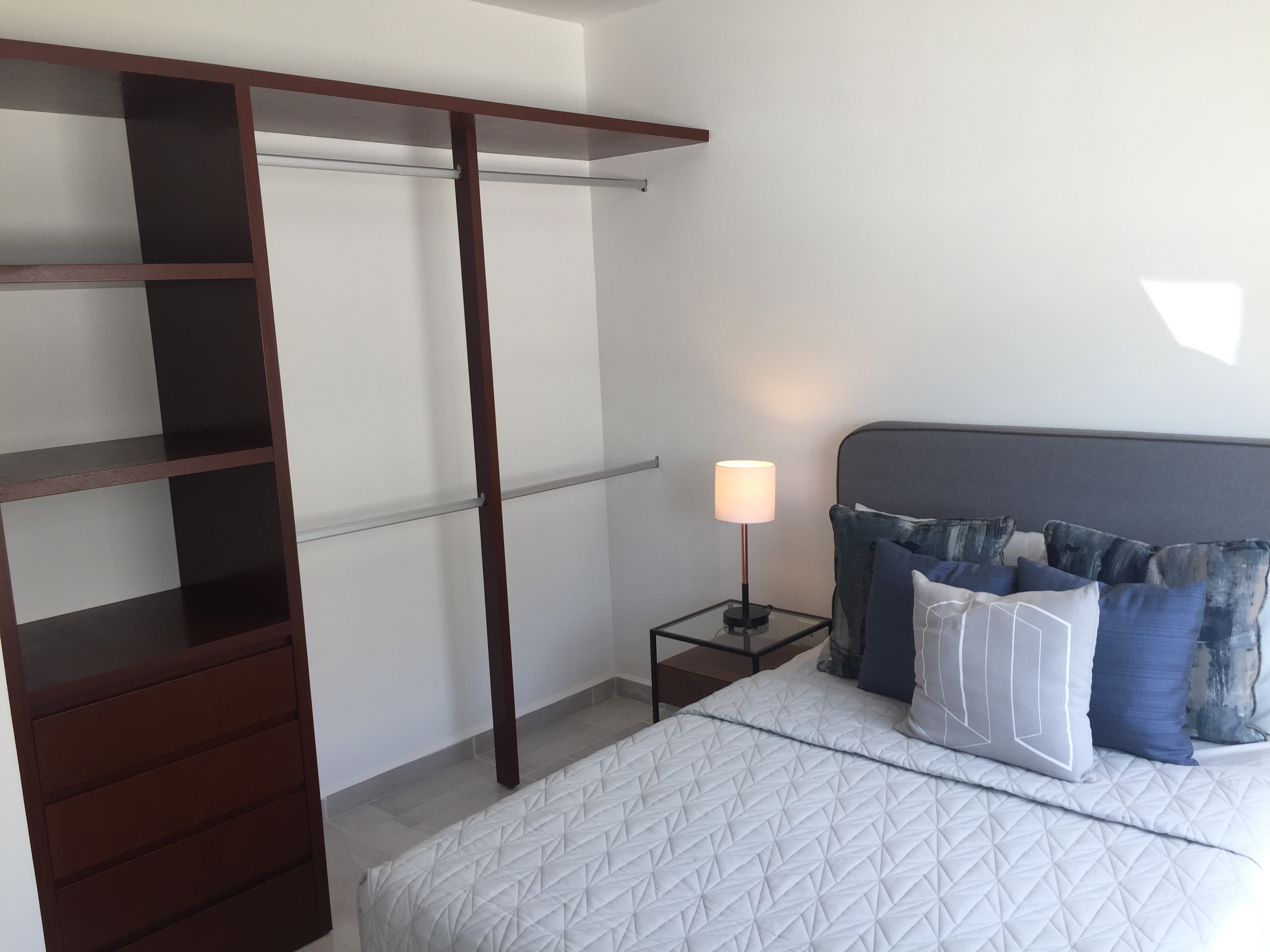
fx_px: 1064
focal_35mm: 29
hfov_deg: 61.7
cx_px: 635
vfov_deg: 48.2
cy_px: 476
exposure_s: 1/120
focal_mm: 4.15
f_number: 2.2
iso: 32
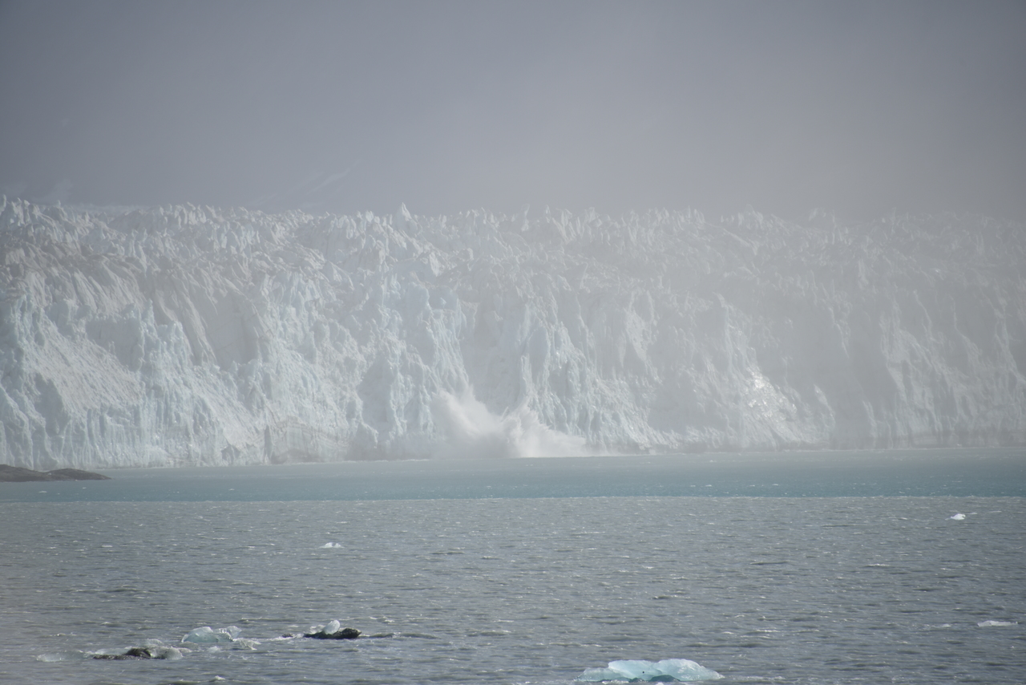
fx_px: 8551
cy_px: 342
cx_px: 513
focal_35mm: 300
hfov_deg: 6.9
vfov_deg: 4.6
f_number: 7.1
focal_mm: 300
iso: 100
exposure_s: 1/640
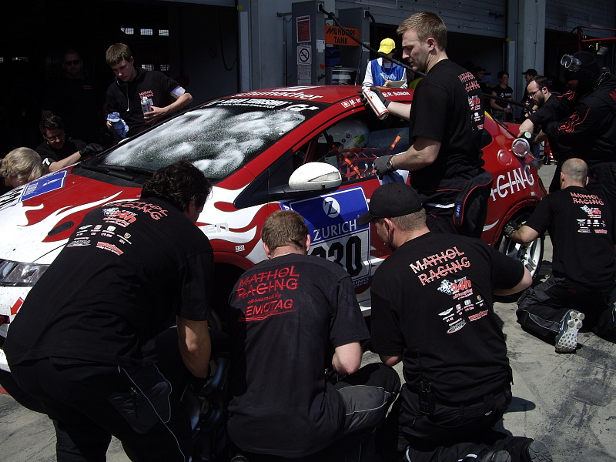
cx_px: 308
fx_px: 676
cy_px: 231
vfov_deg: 37.7
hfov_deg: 49.0
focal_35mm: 38
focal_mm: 7.9
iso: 50
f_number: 5.6
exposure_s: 1/400
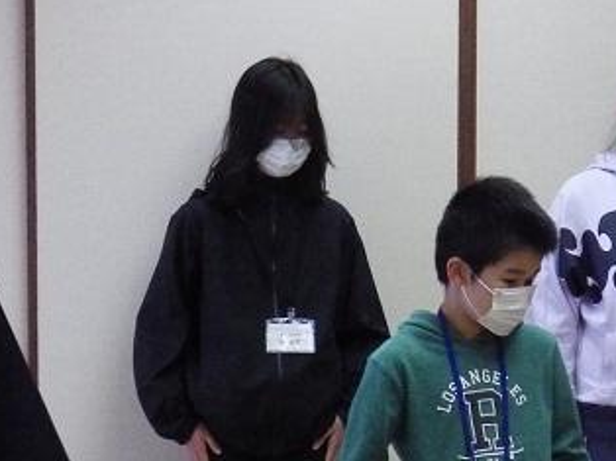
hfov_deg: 10.5
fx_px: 3343
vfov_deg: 7.8
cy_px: 539
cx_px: 516
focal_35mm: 188
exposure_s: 1/45
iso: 800
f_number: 4
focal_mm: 10.7
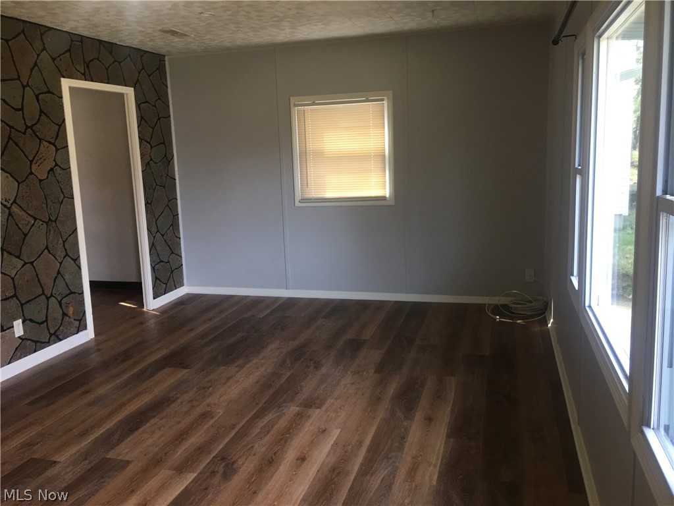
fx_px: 565
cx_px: 337
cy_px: 253
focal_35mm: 29
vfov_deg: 48.2
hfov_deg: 61.7
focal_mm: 4.15
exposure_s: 1/15
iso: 25
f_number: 2.2
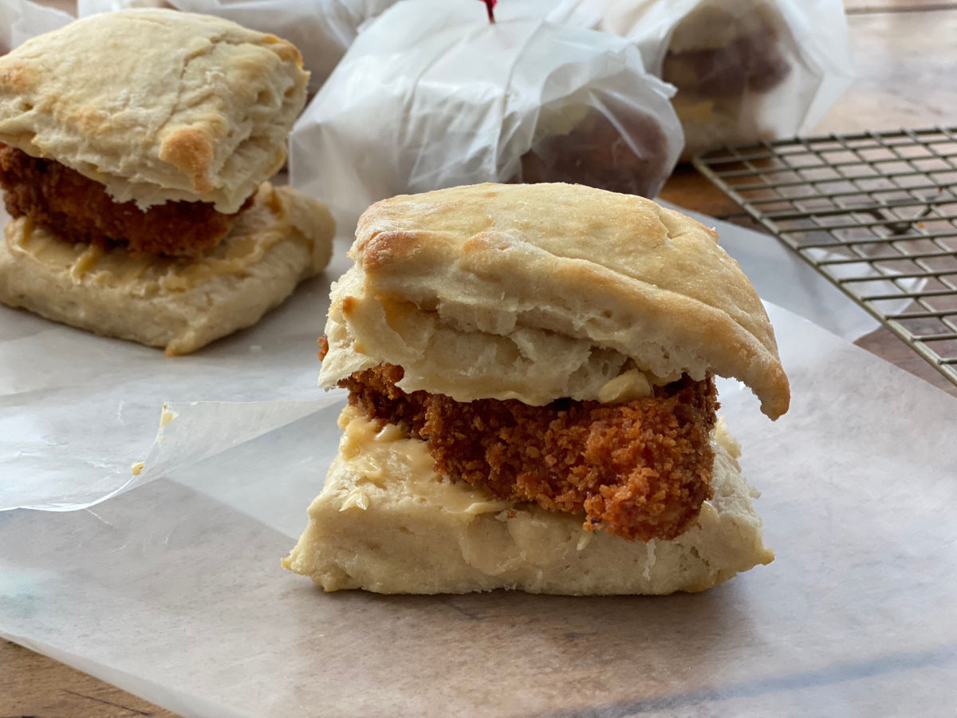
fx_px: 1438
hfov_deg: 36.8
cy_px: 359
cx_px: 478
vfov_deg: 28.0
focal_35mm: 52
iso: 125
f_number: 2
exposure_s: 1/122
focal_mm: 6
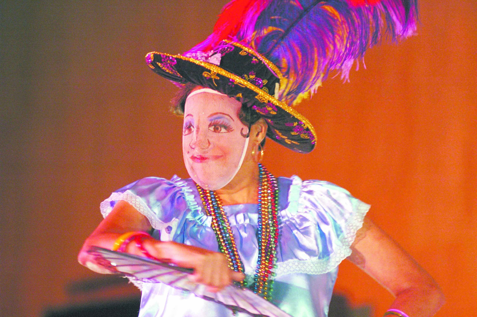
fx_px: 3971
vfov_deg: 4.6
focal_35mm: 300
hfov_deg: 6.9
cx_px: 238
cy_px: 158
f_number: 2.8
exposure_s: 1/90
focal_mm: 200
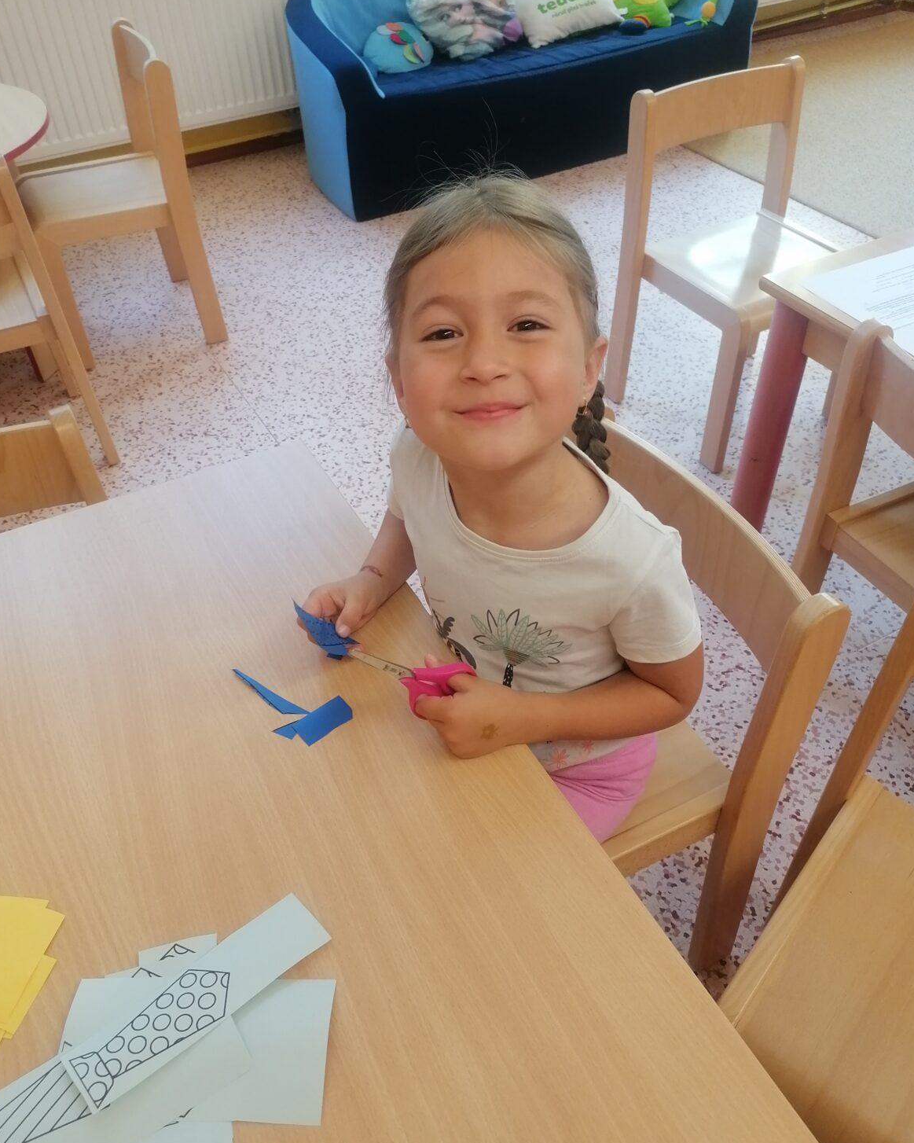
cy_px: 595
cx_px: 463
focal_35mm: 29
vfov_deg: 60.4
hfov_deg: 50.0
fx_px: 981
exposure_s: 1/50
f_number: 1.8
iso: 125
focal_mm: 4.75
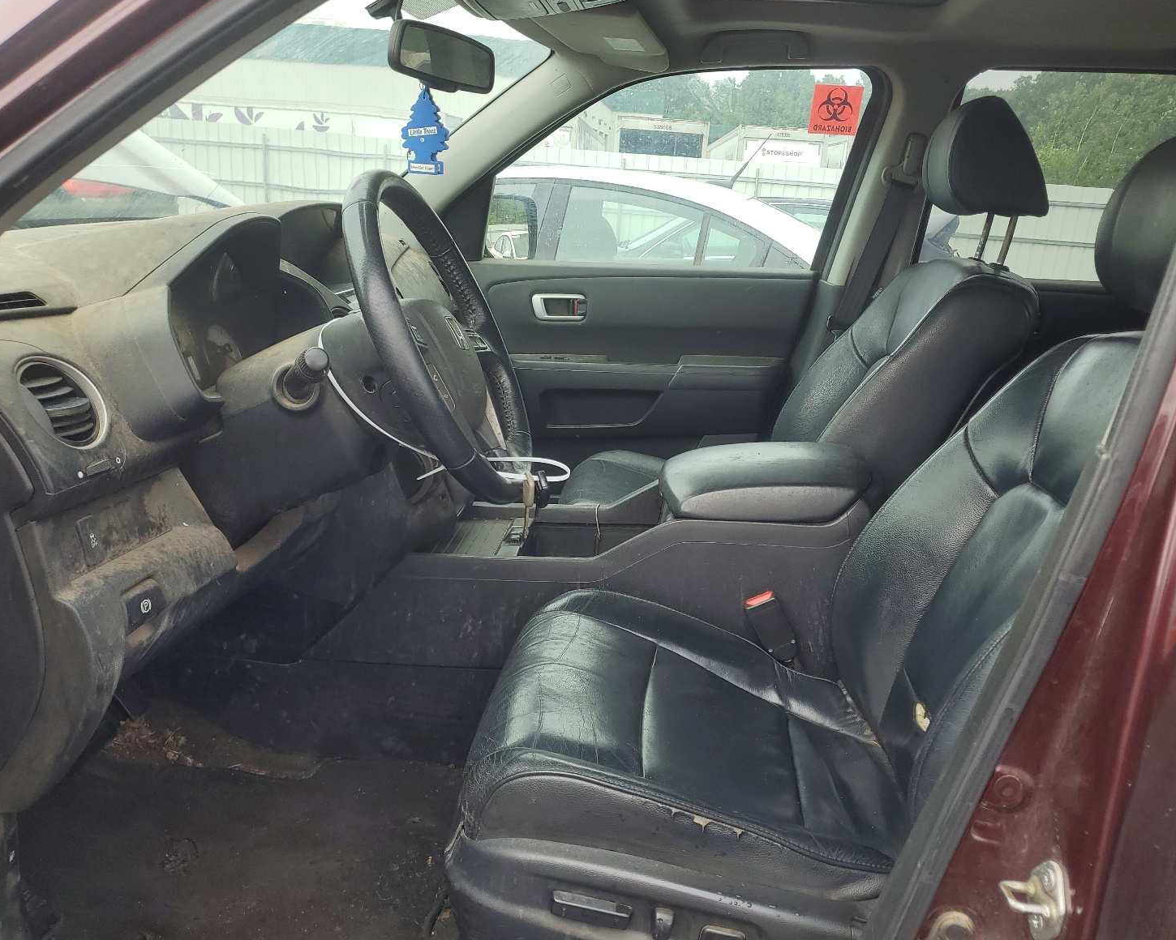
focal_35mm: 28
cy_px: 481
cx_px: 593
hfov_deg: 62.2
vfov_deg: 51.5
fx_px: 975
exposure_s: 1/556
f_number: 1.5
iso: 50
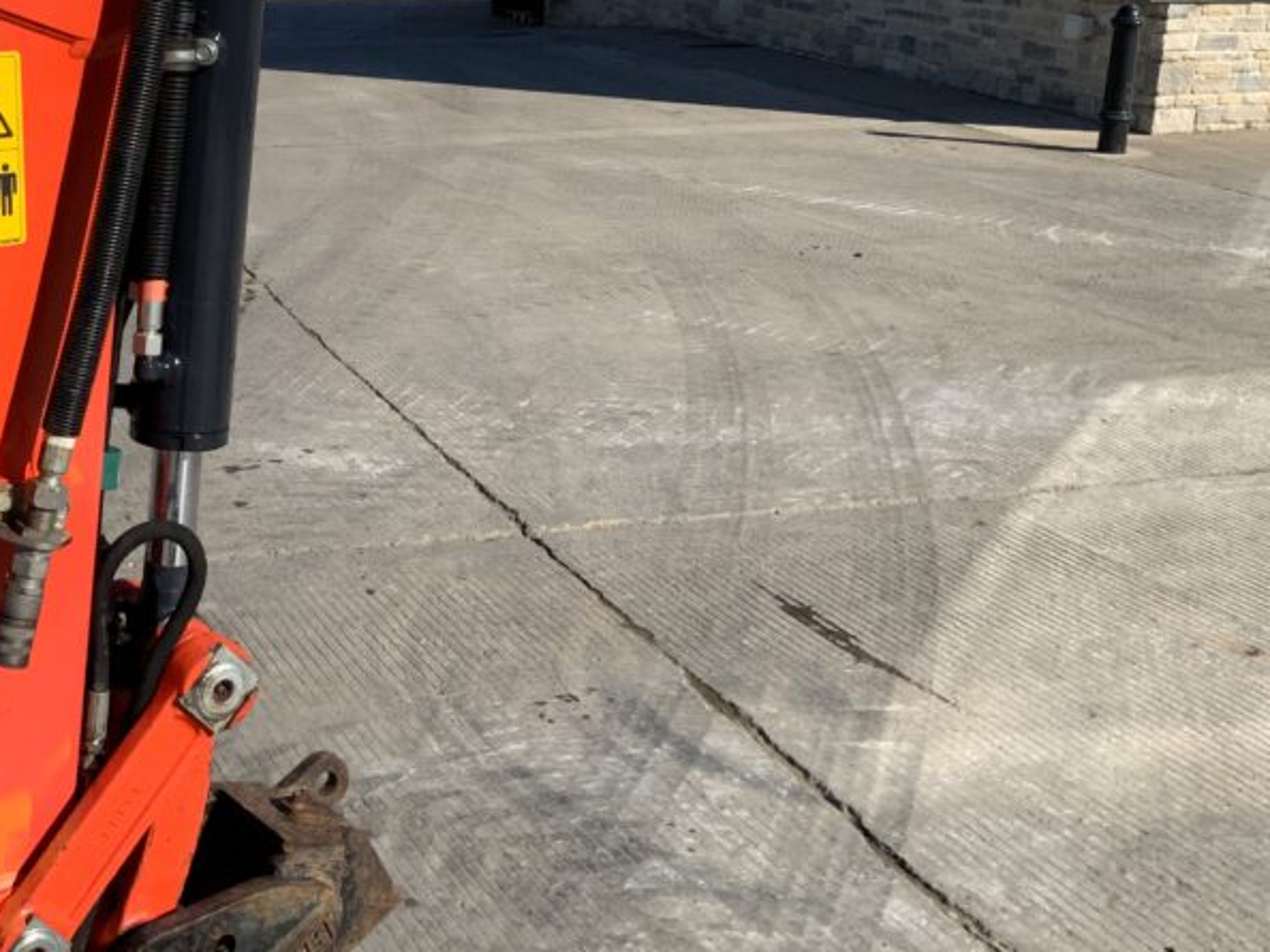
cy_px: 353
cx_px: 210
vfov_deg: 29.0
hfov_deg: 36.6
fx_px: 1834
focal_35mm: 50
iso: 16
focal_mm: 3
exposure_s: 1/1912
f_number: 1.8
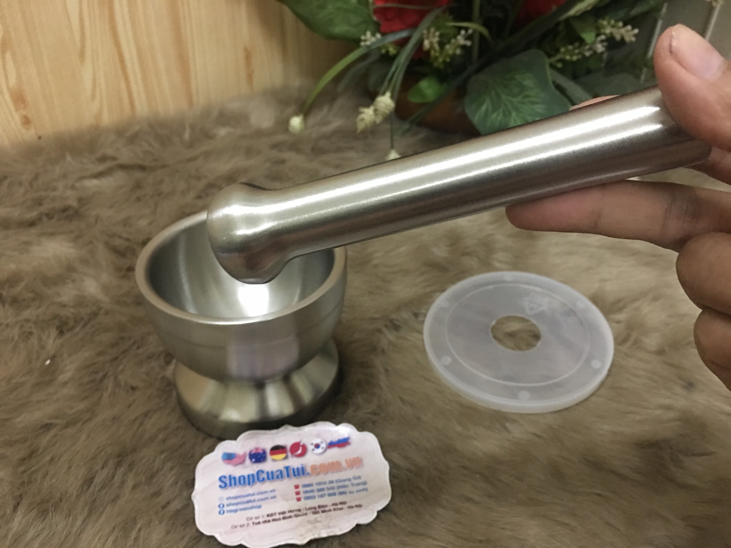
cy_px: 274
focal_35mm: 29
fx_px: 612
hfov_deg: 61.7
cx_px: 366
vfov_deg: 48.2
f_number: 2.2
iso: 125
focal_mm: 4.15
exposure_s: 1/8
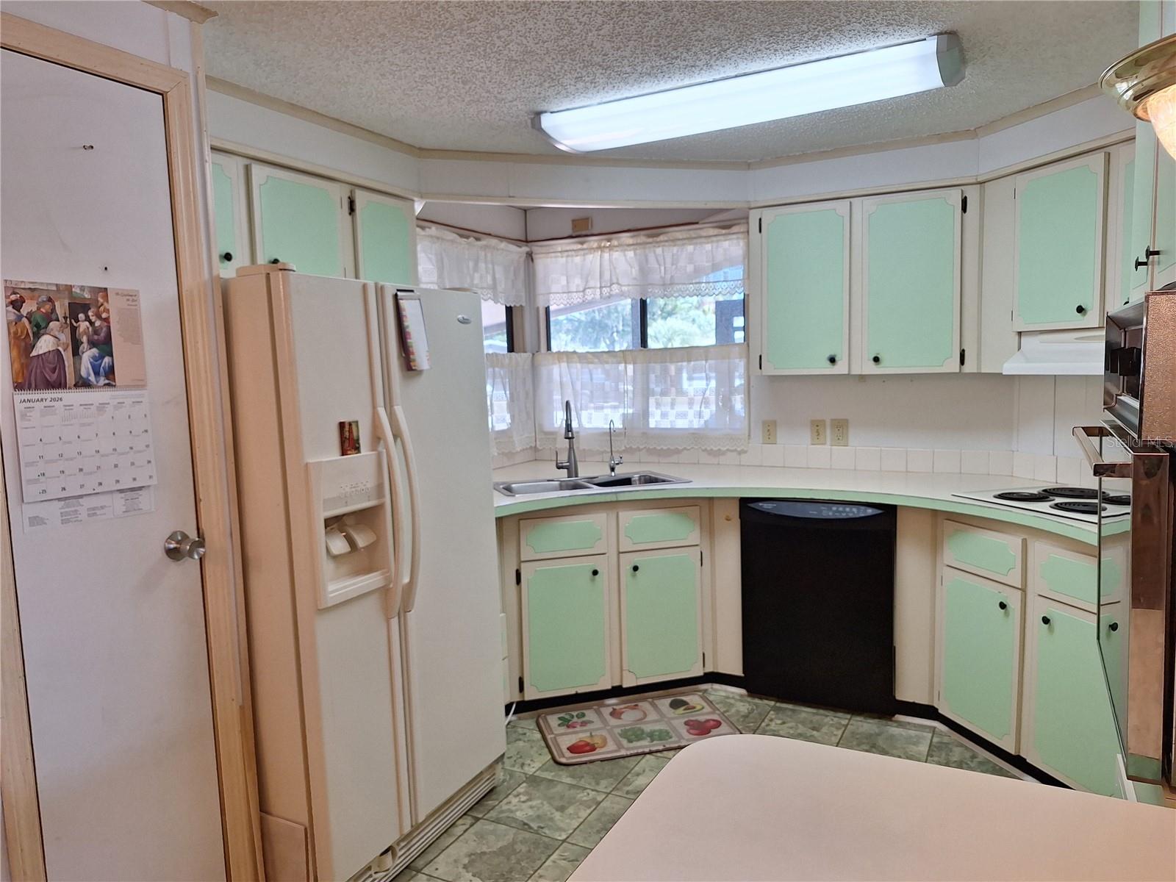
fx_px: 781
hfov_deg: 73.9
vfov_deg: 58.9
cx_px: 588
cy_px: 441
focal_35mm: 23
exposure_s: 1/120
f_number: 1.8
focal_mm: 5.54
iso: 40
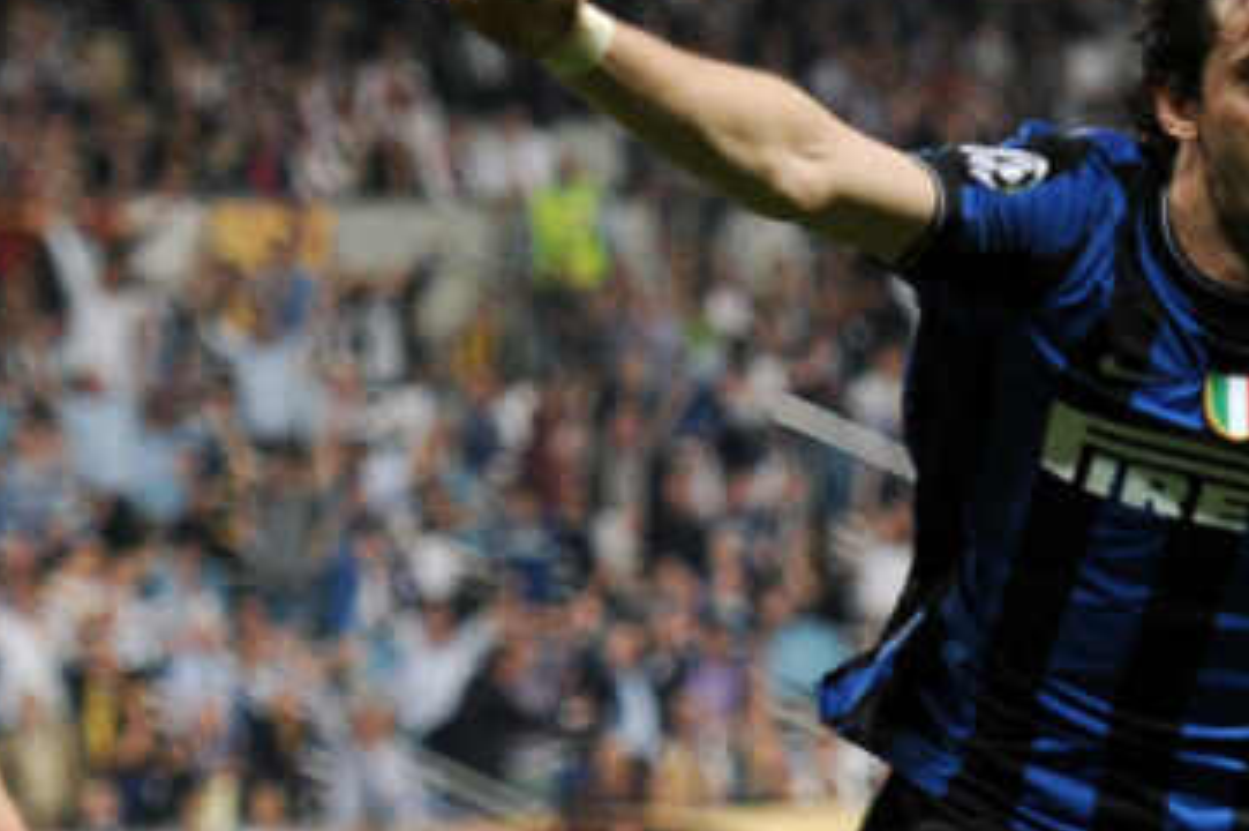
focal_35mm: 318
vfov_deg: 4.3
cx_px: 948
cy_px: 850
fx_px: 11023
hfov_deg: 6.5
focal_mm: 112
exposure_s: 1/1600
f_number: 2.8
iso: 2000
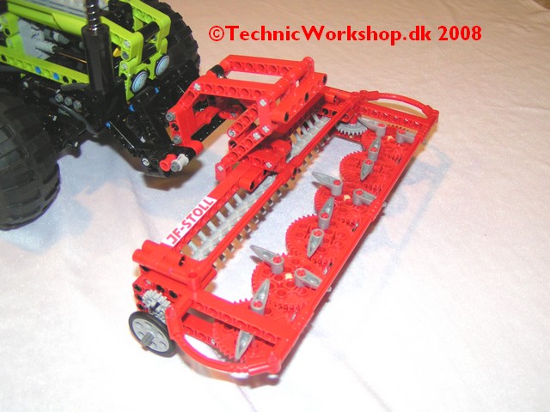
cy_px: 206
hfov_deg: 49.0
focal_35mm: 38
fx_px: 604
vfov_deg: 37.7
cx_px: 275
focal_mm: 5.8
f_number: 2.8
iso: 200
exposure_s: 1/40
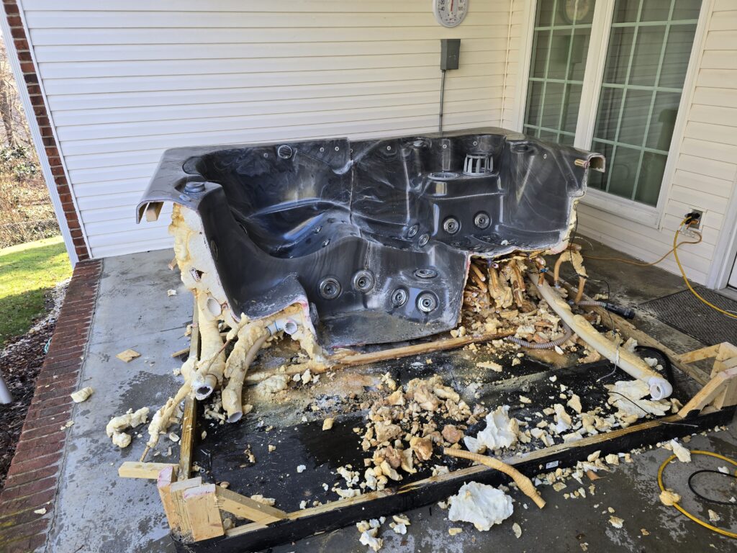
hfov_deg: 73.9
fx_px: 490
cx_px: 368
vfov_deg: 58.9
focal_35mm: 23
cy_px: 276
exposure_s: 1/180
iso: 80
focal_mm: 6.3
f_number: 1.7
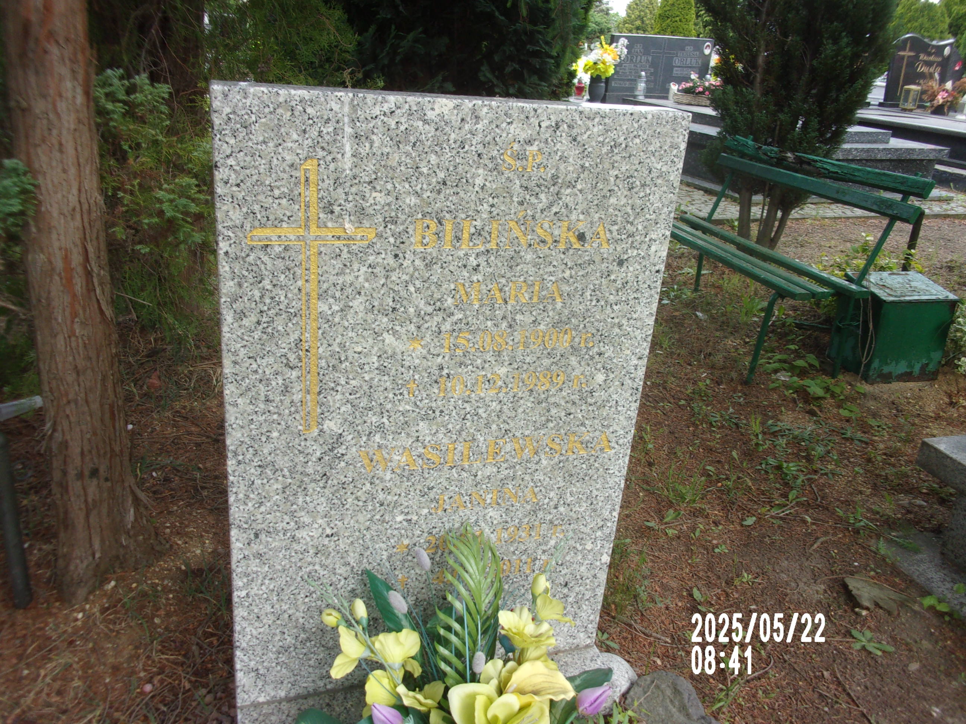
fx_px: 781
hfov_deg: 63.4
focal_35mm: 28
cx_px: 483
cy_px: 362
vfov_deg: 49.7
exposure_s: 1/90
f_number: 3.9
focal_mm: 5.1
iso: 80
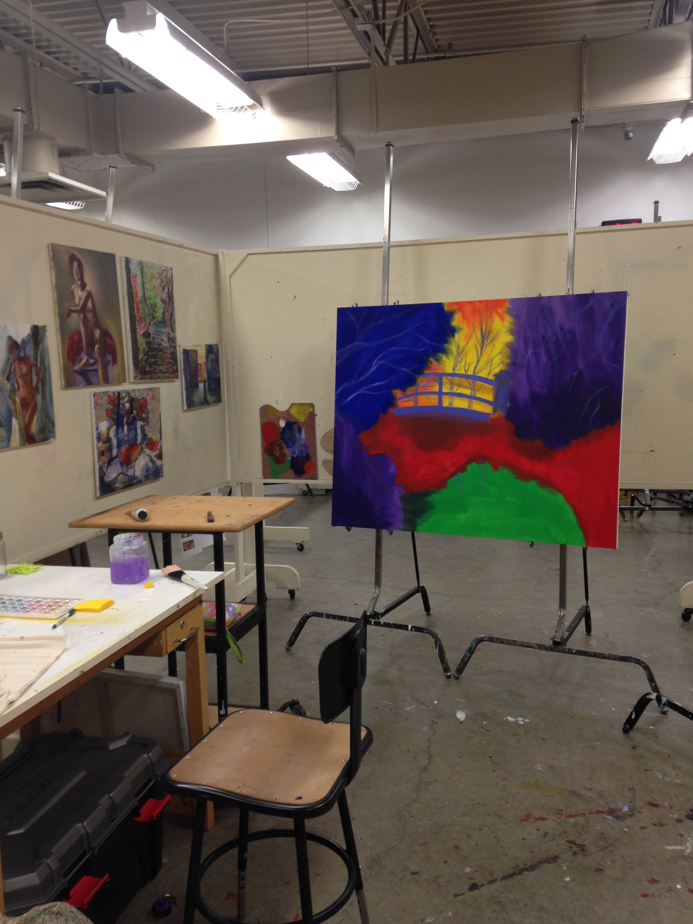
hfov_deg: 42.9
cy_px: 462
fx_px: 881
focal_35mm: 33
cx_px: 346
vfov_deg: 55.4
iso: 64
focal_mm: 4.12
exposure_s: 1/20
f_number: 2.4
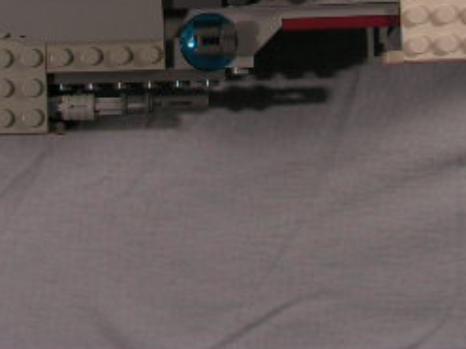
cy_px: -99
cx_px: 224
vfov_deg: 15.2
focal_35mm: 93
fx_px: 1252
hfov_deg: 21.1
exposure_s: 1/60
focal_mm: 6
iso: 64
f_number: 3.2
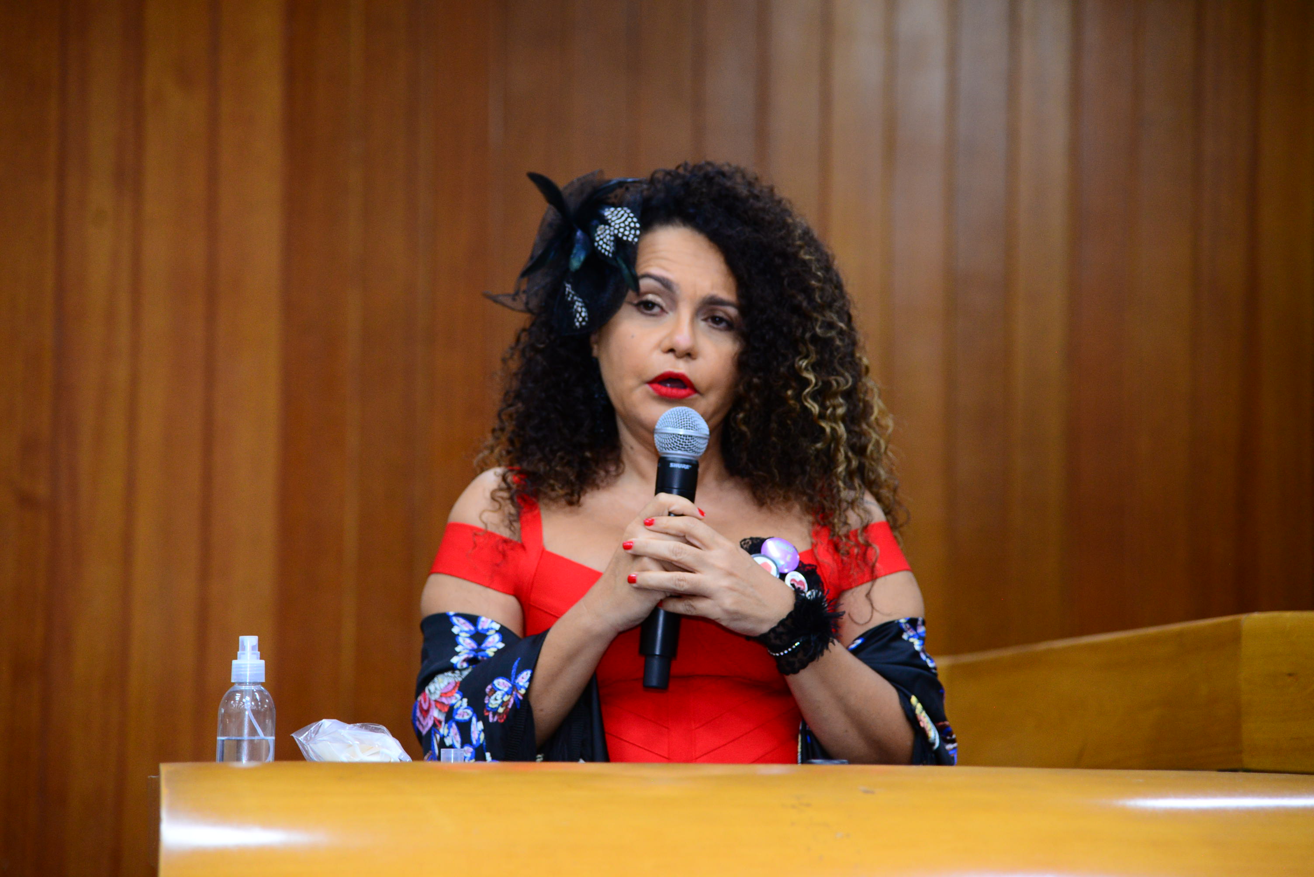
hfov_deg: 17.1
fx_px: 4381
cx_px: 657
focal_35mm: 120
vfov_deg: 11.4
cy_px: 438
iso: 1600
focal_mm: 120
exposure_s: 1/60
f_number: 4
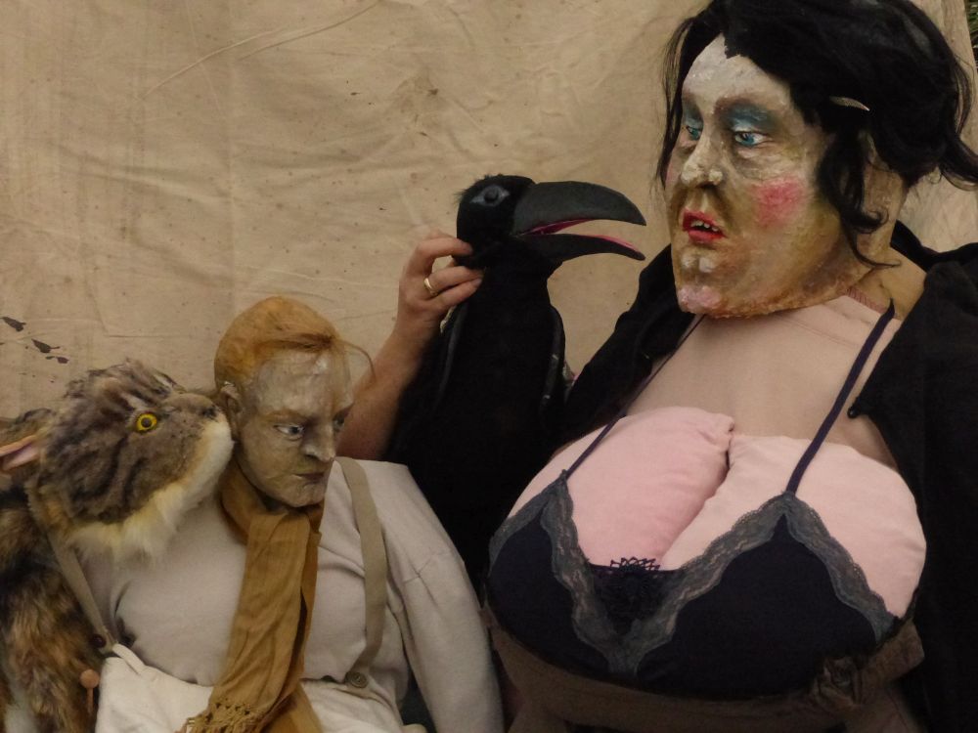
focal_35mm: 75
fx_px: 2119
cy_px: 366
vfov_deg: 19.6
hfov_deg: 26.0
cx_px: 489
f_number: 5
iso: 1600
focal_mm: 13.5
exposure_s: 1/1600
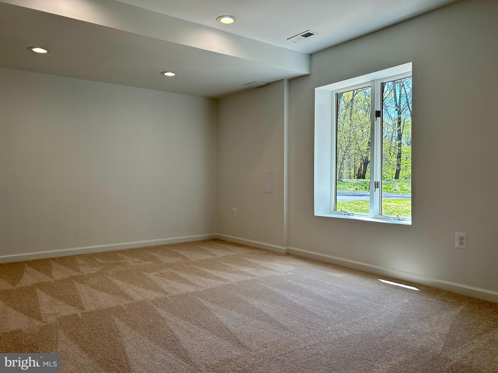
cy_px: 186
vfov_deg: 53.1
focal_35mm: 26
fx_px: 374
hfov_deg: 67.3
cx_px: 249
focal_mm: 5.7
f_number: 1.5
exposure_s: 1/434
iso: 50
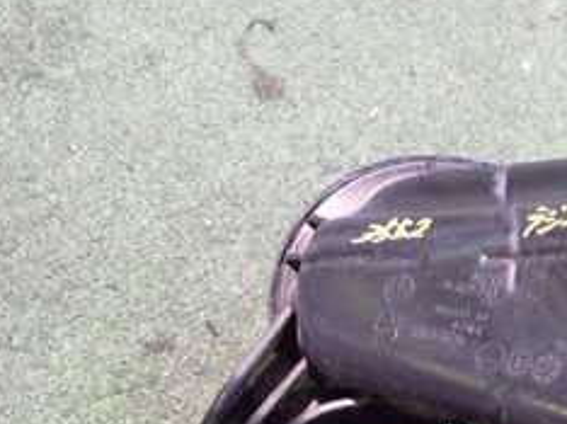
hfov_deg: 23.1
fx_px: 1260
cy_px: 417
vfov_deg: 18.6
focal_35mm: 77
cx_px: 698
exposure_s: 1/25
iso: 800
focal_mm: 5.4
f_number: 2.3
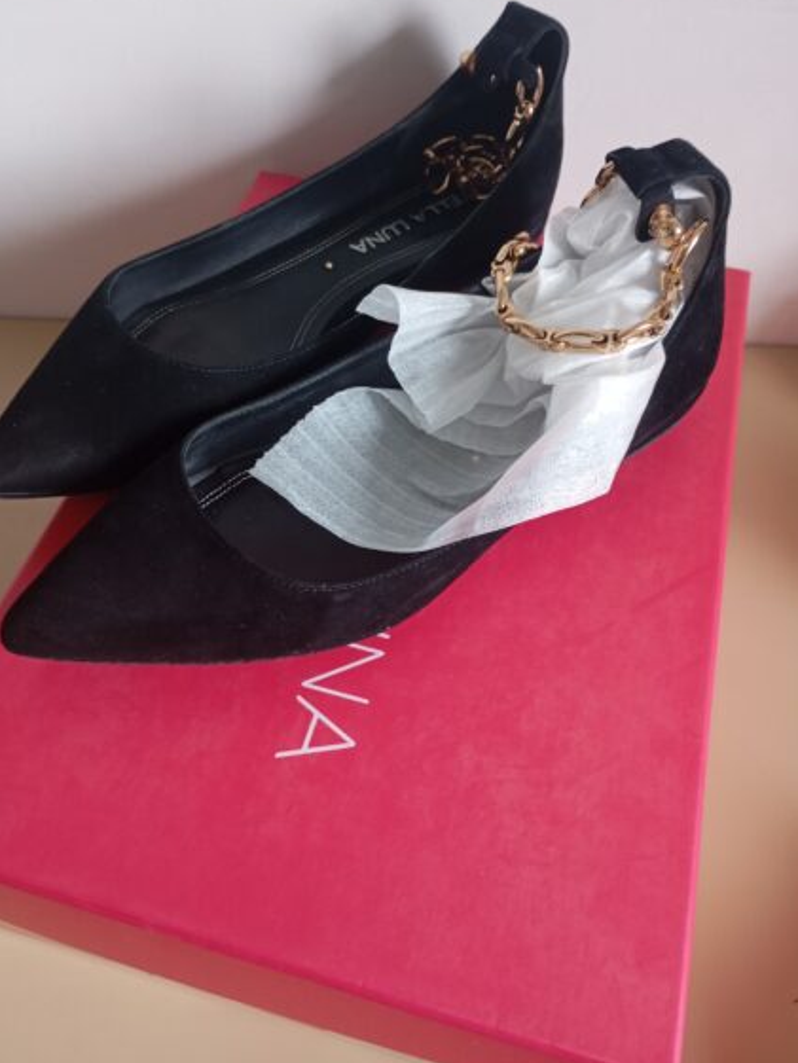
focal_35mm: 30
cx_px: 396
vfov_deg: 59.9
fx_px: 922
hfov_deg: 46.8
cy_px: 510
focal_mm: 4.27
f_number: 1.8
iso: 700
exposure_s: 1/33.3
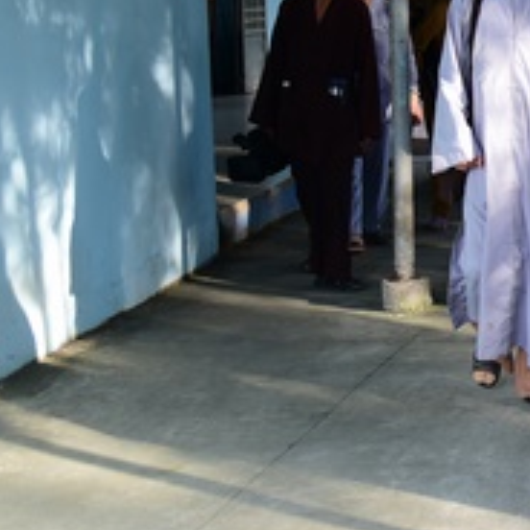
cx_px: 783
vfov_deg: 19.2
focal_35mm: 90
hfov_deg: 17.4
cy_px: 135
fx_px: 1559
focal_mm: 30
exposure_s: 1/160
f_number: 4
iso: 320
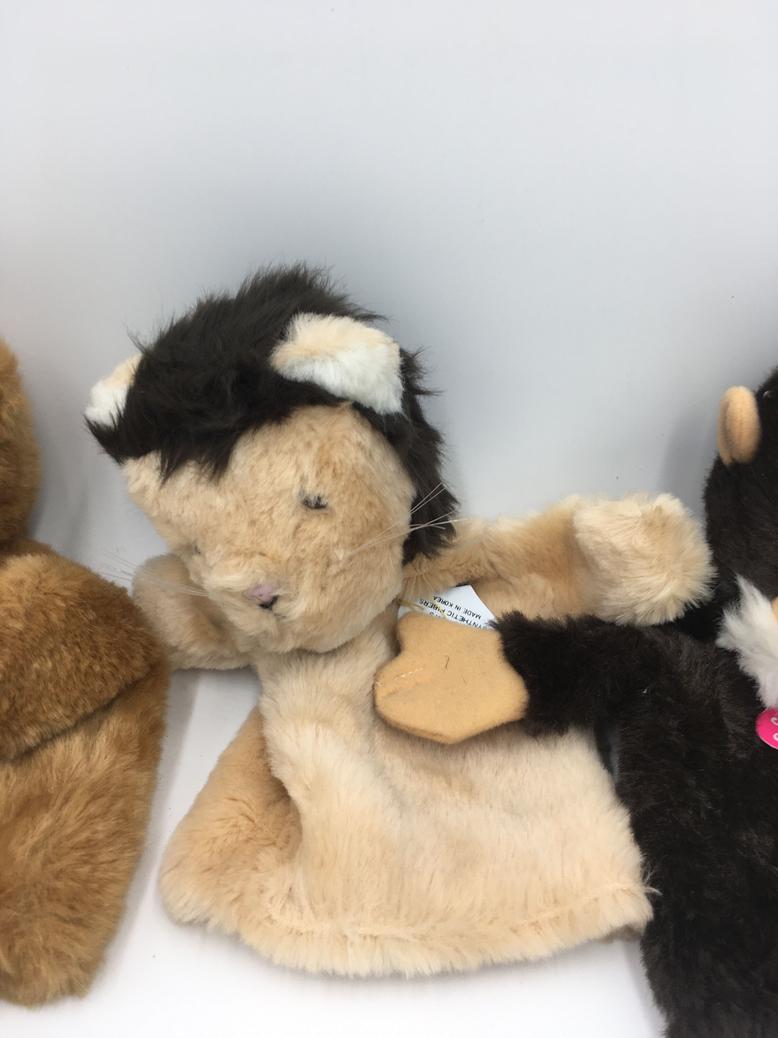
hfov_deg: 48.2
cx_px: 389
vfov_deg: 61.7
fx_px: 869
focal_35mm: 29
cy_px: 519
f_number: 2.2
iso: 25
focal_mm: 4.15
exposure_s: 1/100
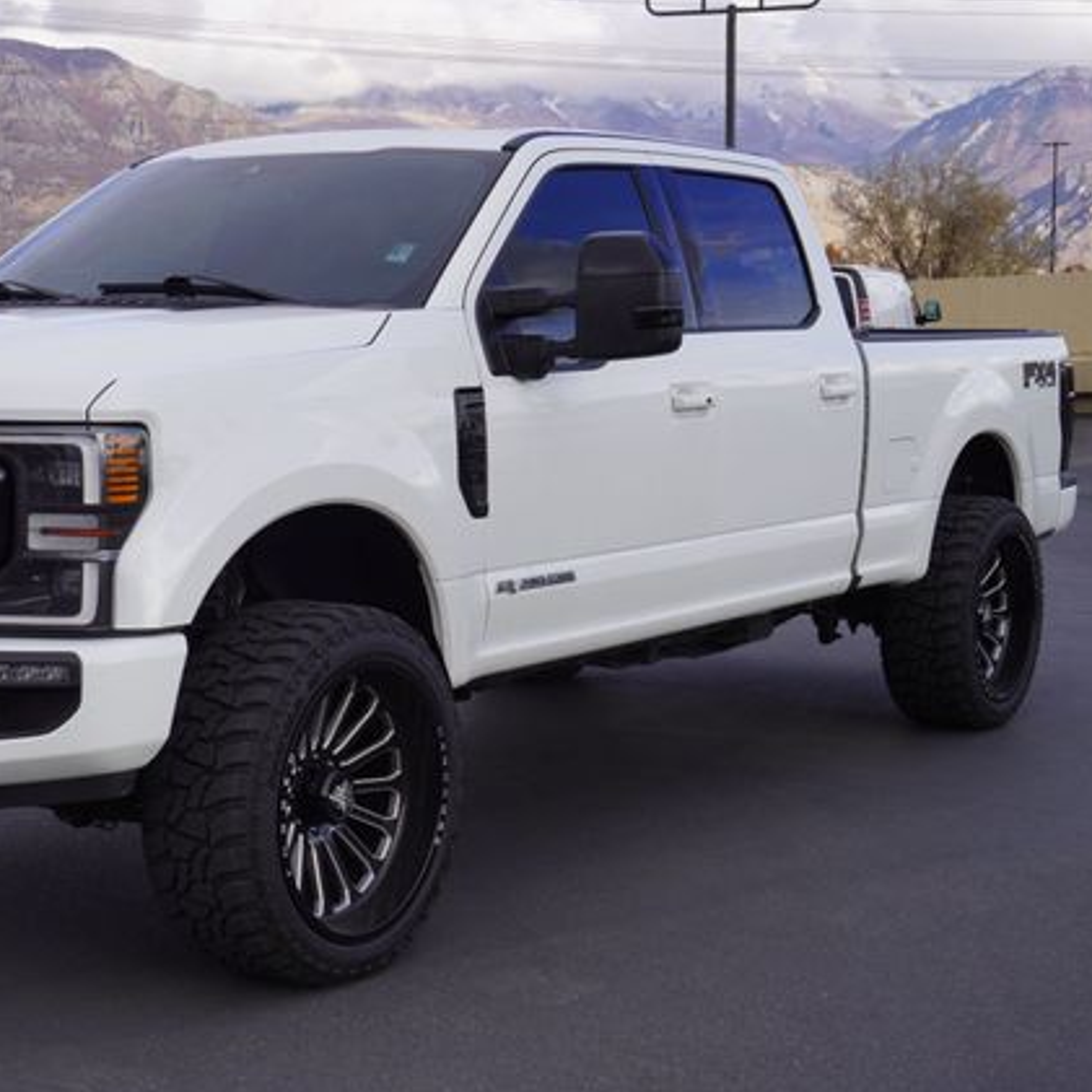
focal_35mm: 62
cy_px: 552
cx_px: 309
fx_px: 2213
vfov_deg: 27.7
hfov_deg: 27.4
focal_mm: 32
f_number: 10
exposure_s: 1/125
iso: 100
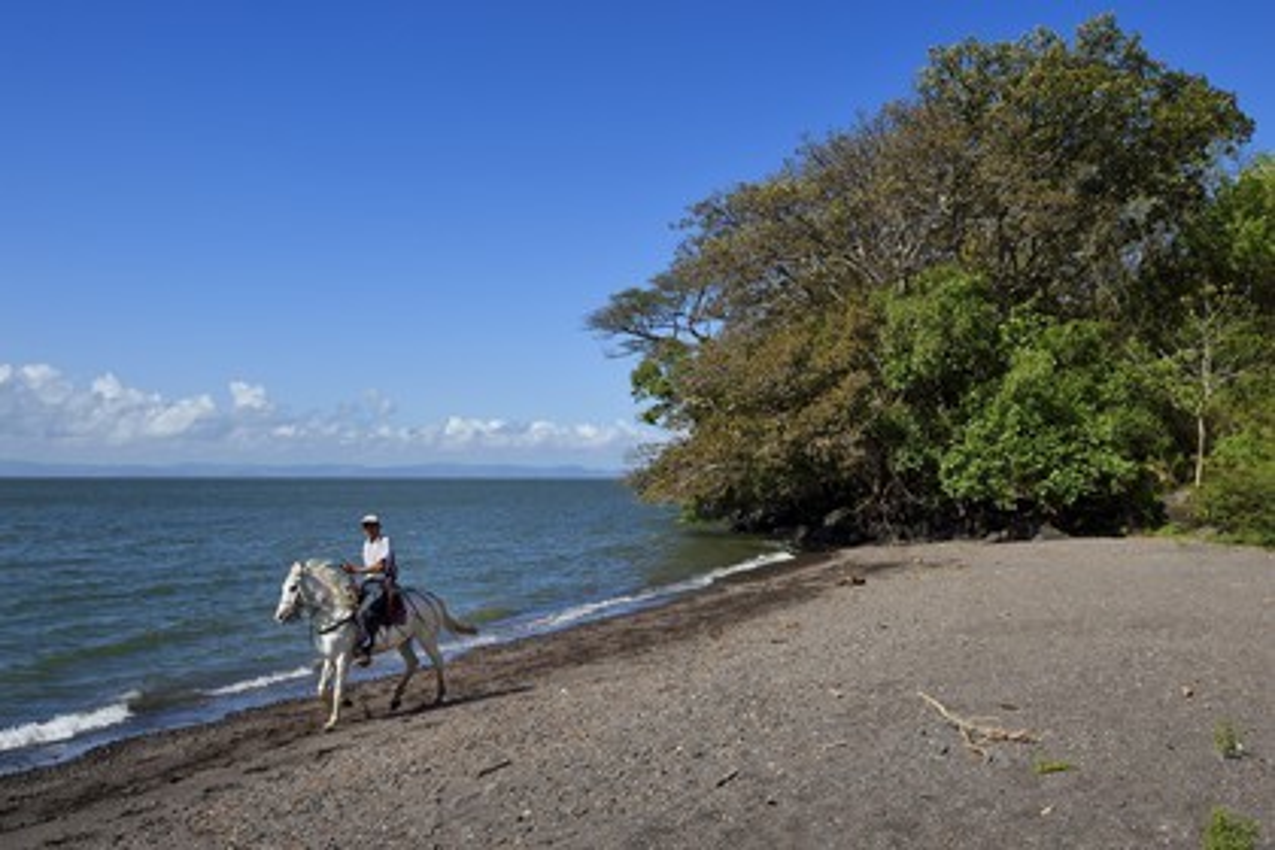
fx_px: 1133
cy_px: 425
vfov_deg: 41.1
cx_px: 638
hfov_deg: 58.7
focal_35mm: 32
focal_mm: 32
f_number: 11
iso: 200
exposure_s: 1/500
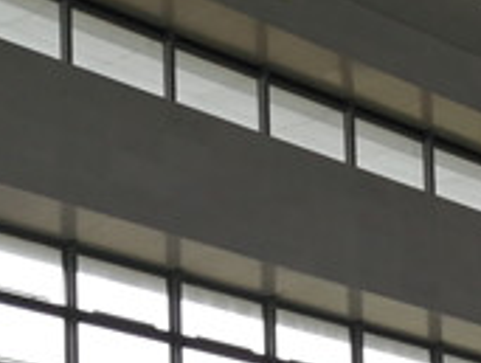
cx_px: 653
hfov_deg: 14.8
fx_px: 1755
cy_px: 743
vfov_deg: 10.7
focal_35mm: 126
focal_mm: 3.62
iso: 50
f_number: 1.8
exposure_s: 1/50
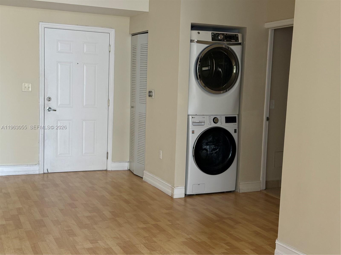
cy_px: 128
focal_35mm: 48
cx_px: 170
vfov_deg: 30.3
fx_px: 473
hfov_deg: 39.7
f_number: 1.78
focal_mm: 6.76
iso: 200
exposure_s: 1/141
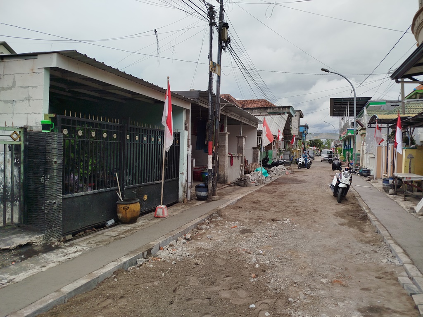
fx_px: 293
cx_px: 212
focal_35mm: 24
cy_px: 158
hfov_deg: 71.6
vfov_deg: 56.8
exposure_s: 1/103
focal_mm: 5.31
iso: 50
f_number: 1.7
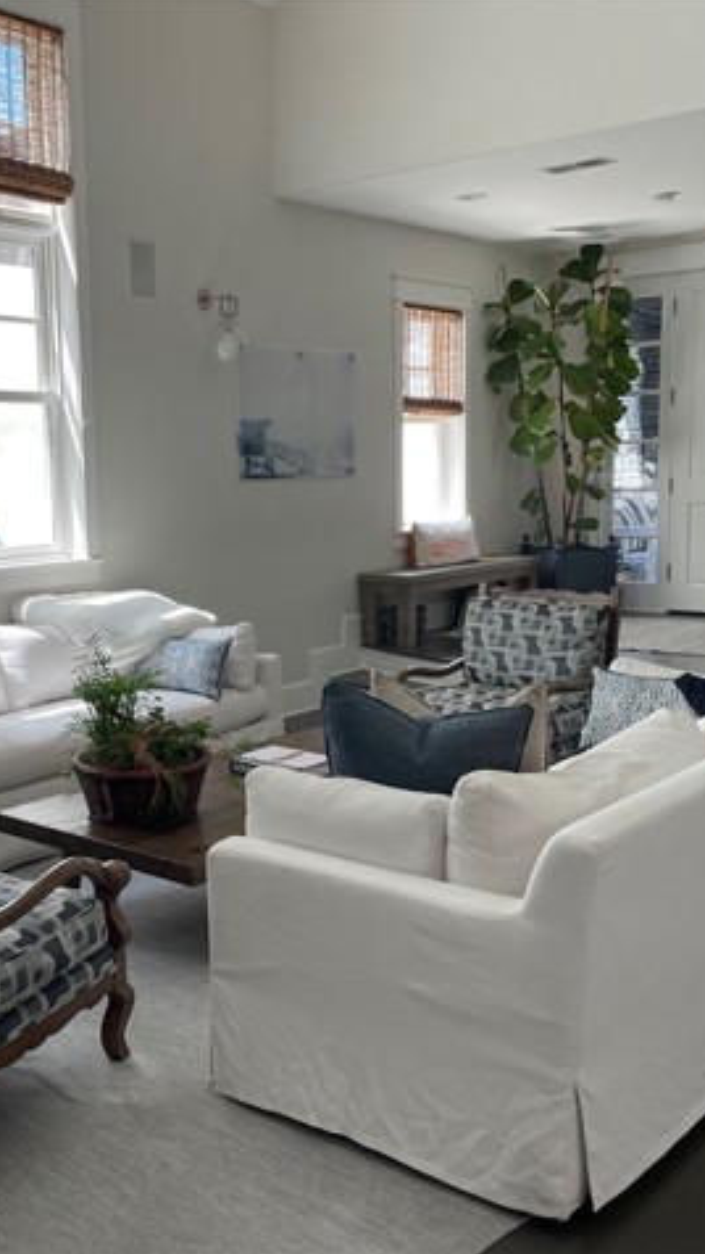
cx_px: 197
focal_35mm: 38
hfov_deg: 30.8
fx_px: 1264
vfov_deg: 52.8
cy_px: 626
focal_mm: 4.2
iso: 32
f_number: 1.6
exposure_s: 1/128
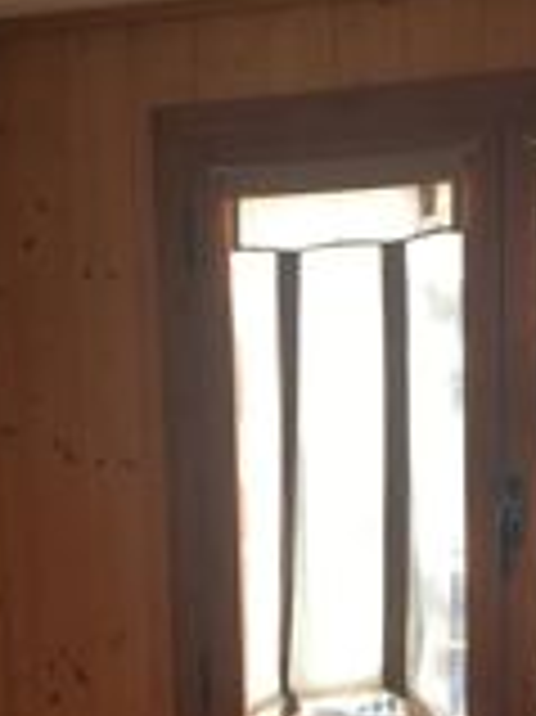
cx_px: 450
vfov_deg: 23.6
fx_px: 1613
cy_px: 772
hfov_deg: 18.6
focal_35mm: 78
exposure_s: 1/191
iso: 25
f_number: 2.2
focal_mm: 4.15
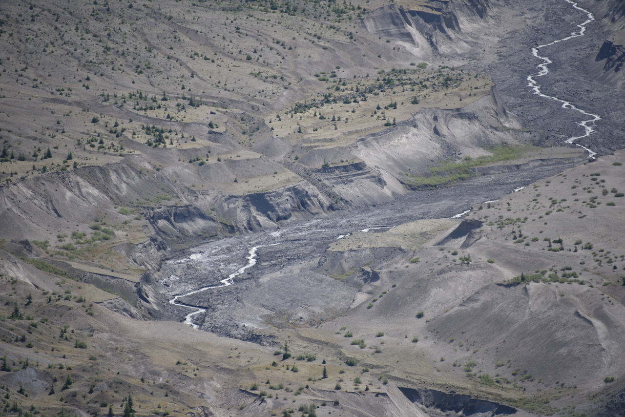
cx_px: 312
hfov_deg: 6.9
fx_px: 5209
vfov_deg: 4.6
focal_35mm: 300
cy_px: 208
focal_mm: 300
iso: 125
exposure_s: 1/640
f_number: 5.6
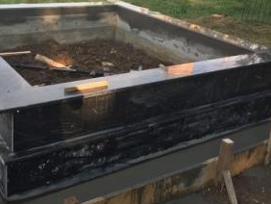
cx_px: 96
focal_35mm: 46
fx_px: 360
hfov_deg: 40.8
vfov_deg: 31.4
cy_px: 77
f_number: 2.2
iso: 32
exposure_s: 1/282
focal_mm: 4.15
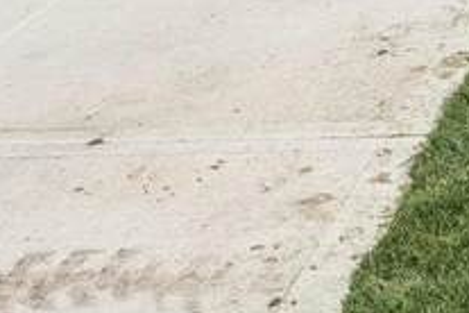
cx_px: 773
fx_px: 1368
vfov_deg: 10.5
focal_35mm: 105
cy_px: -527
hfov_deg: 16.9
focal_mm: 17
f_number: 8
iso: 320
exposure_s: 1/500
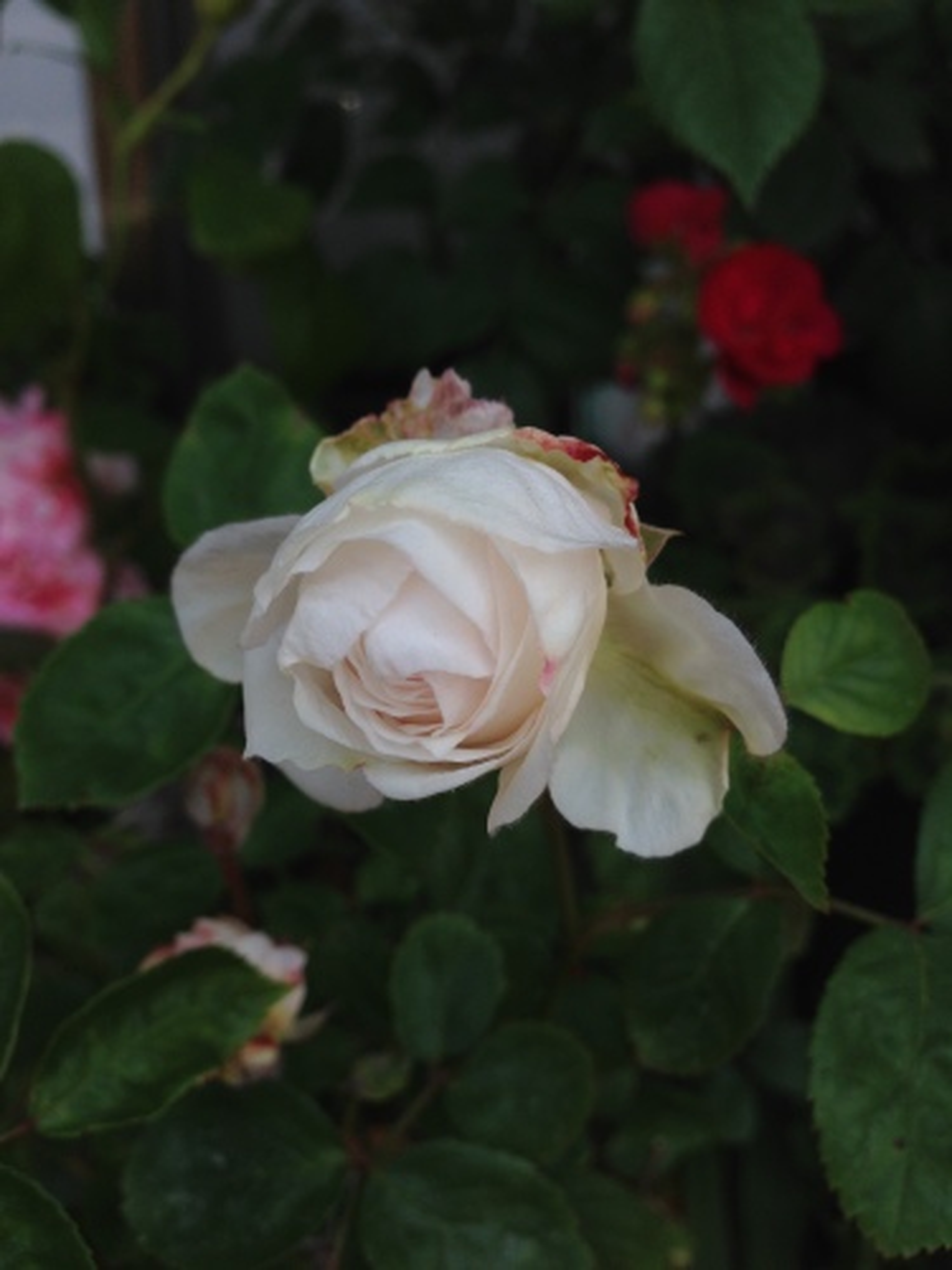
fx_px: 1210
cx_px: 476
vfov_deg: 55.4
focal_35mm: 33
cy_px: 635
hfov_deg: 42.9
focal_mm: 4.13
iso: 50
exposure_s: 1/809
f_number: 2.4
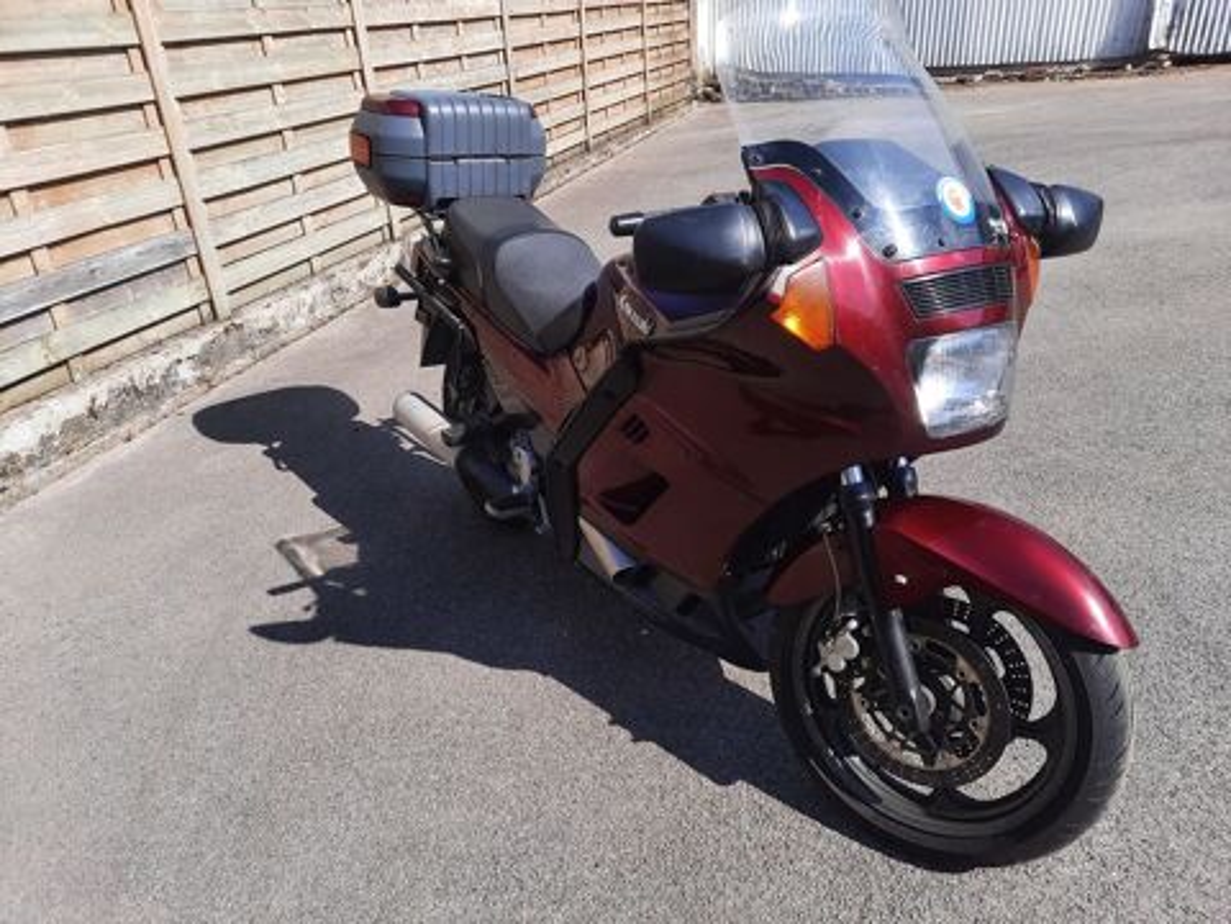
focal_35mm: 25
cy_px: 462
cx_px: 616
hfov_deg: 69.4
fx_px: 889
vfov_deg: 54.9
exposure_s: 1/787
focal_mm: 4.6
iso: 32
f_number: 2
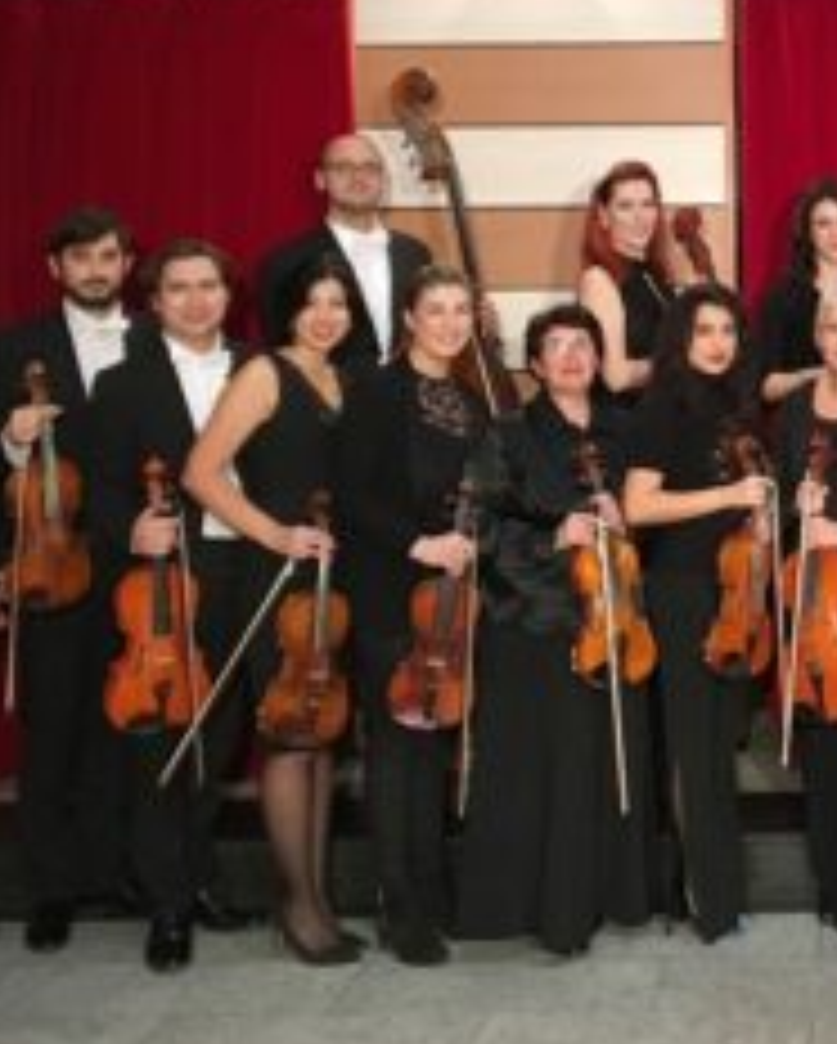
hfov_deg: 23.8
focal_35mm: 61
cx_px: 868
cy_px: 245
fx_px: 1886
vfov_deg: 30.4
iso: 200
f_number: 2.2
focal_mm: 4.15
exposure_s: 1/33
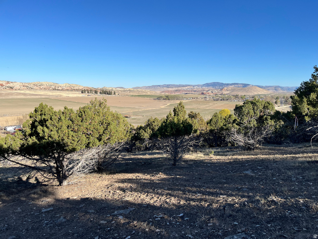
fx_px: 239
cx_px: 159
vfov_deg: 53.1
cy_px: 120
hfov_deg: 67.3
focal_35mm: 26
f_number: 1.6
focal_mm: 5.1
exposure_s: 1/3215
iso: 50
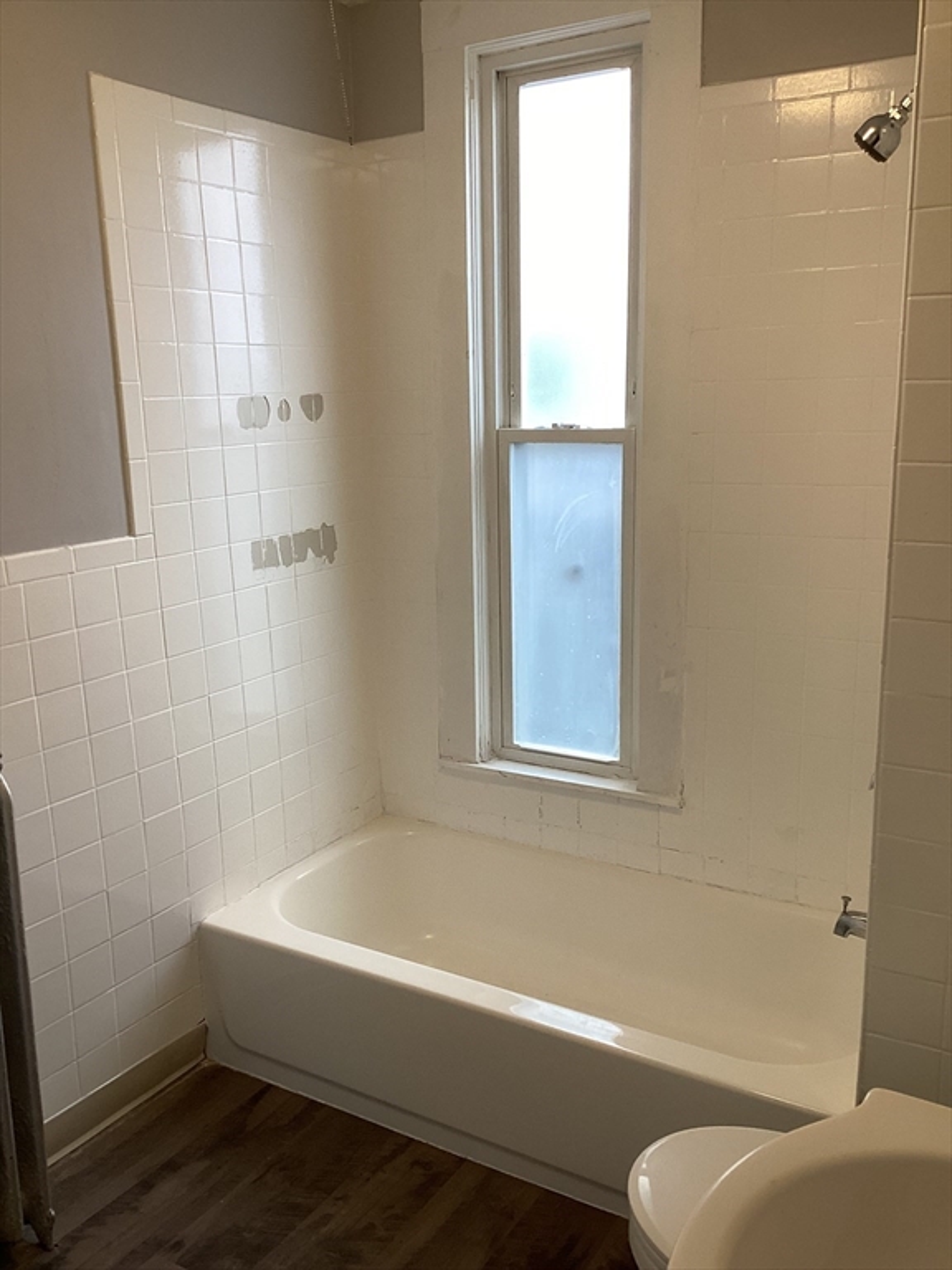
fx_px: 1137
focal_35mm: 31
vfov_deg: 58.4
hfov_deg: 45.4
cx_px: 476
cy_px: 635
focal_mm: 3.3
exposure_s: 1/60
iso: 64
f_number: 2.4
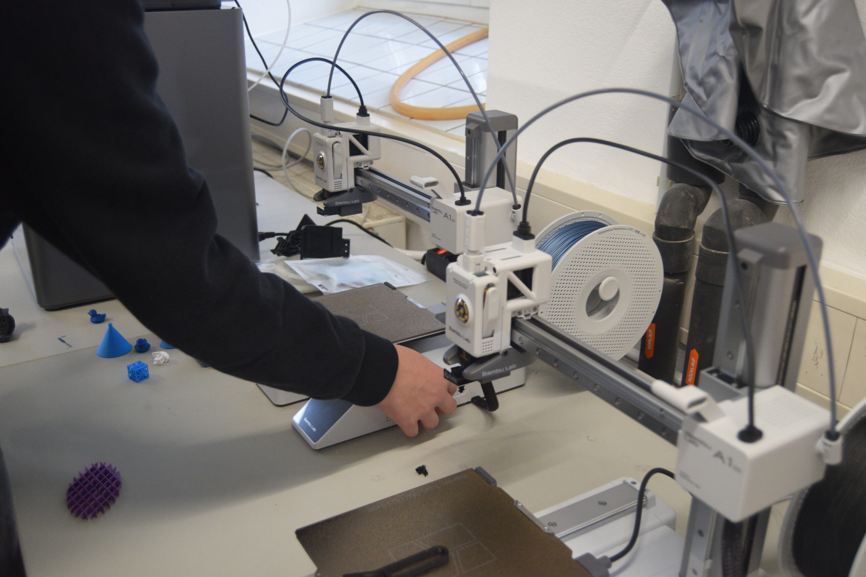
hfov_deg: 55.1
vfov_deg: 38.4
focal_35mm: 34
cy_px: 288
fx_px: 830
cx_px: 433
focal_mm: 23
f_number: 3.8
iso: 1400
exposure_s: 1/60
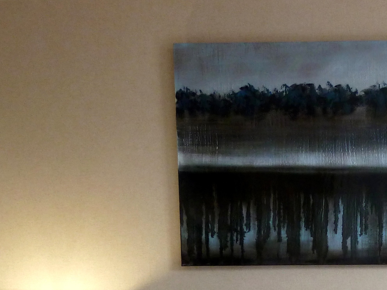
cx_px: 382
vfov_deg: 21.5
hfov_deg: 28.9
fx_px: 704
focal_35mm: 63
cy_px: 355
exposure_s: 1/30
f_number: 3.3
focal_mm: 4.1
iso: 200
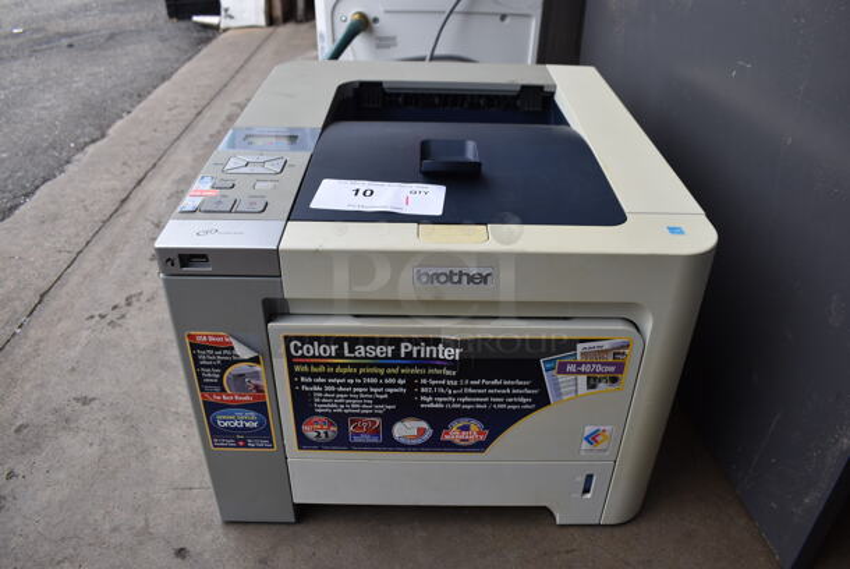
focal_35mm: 27
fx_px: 638
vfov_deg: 48.0
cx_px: 425
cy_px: 284
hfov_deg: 67.3
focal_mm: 18
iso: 200
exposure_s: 1/200
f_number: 6.3
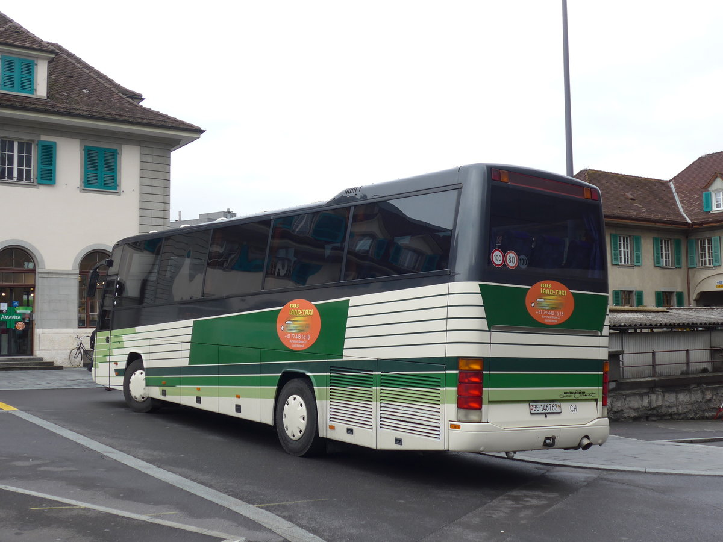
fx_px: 856
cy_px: 271
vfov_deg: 35.1
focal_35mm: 41
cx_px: 362
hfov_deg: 45.8
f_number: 2.8
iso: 80
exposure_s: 1/500
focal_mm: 8.4
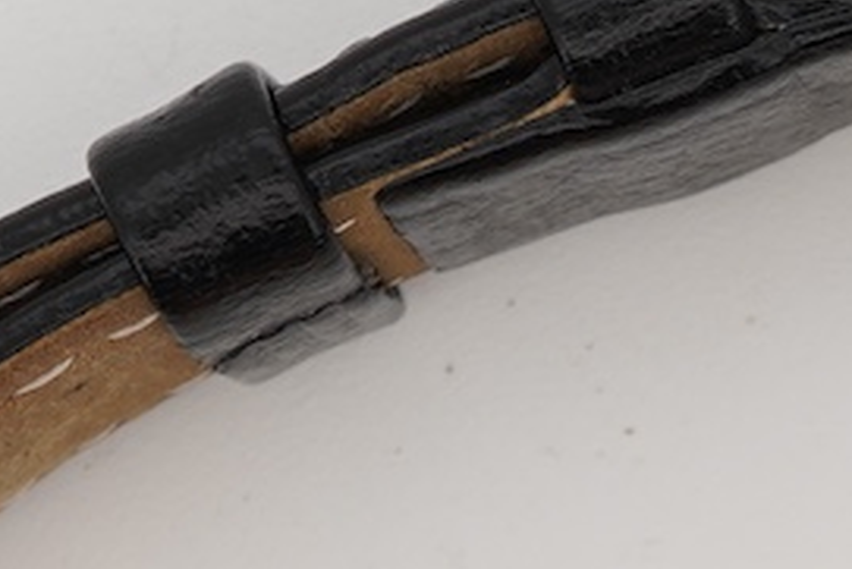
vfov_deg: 5.2
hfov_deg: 7.8
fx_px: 6180
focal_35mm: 261
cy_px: 1166
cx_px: 855
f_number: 22
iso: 160
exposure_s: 1/160
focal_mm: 30
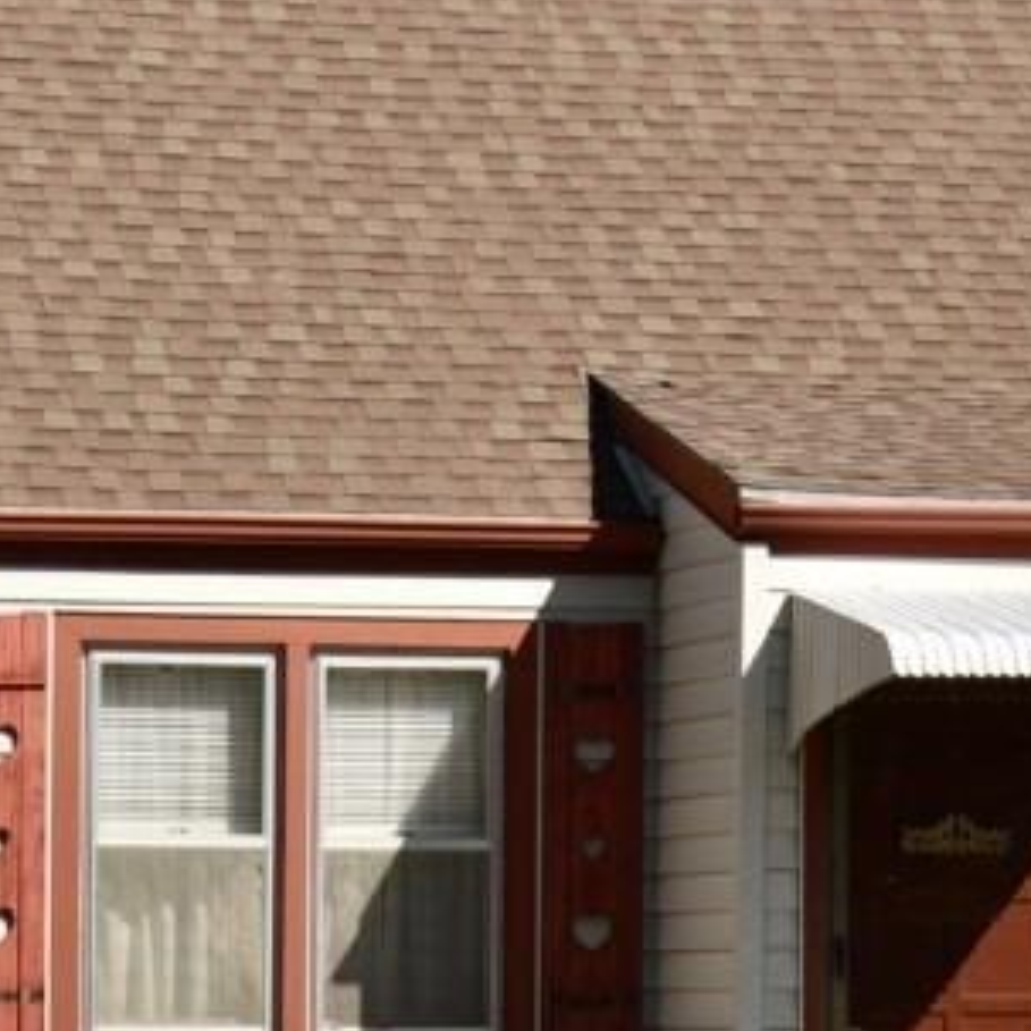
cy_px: 786
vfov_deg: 11.2
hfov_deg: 11.3
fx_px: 5223
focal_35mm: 155
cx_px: 507
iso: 320
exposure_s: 1/2500
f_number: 5
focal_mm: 48
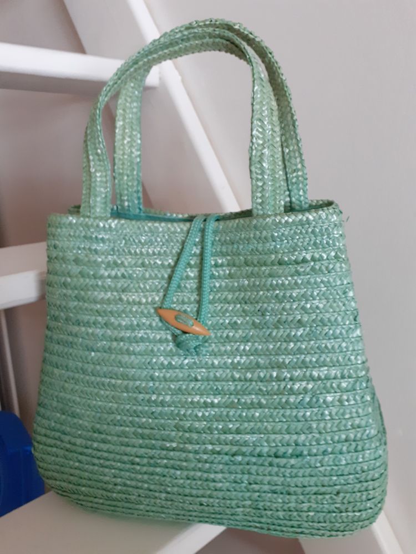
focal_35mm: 27
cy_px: 277
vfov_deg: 65.3
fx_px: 433
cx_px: 208
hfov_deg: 51.4
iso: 250
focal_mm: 3.6
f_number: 1.9
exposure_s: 1/50
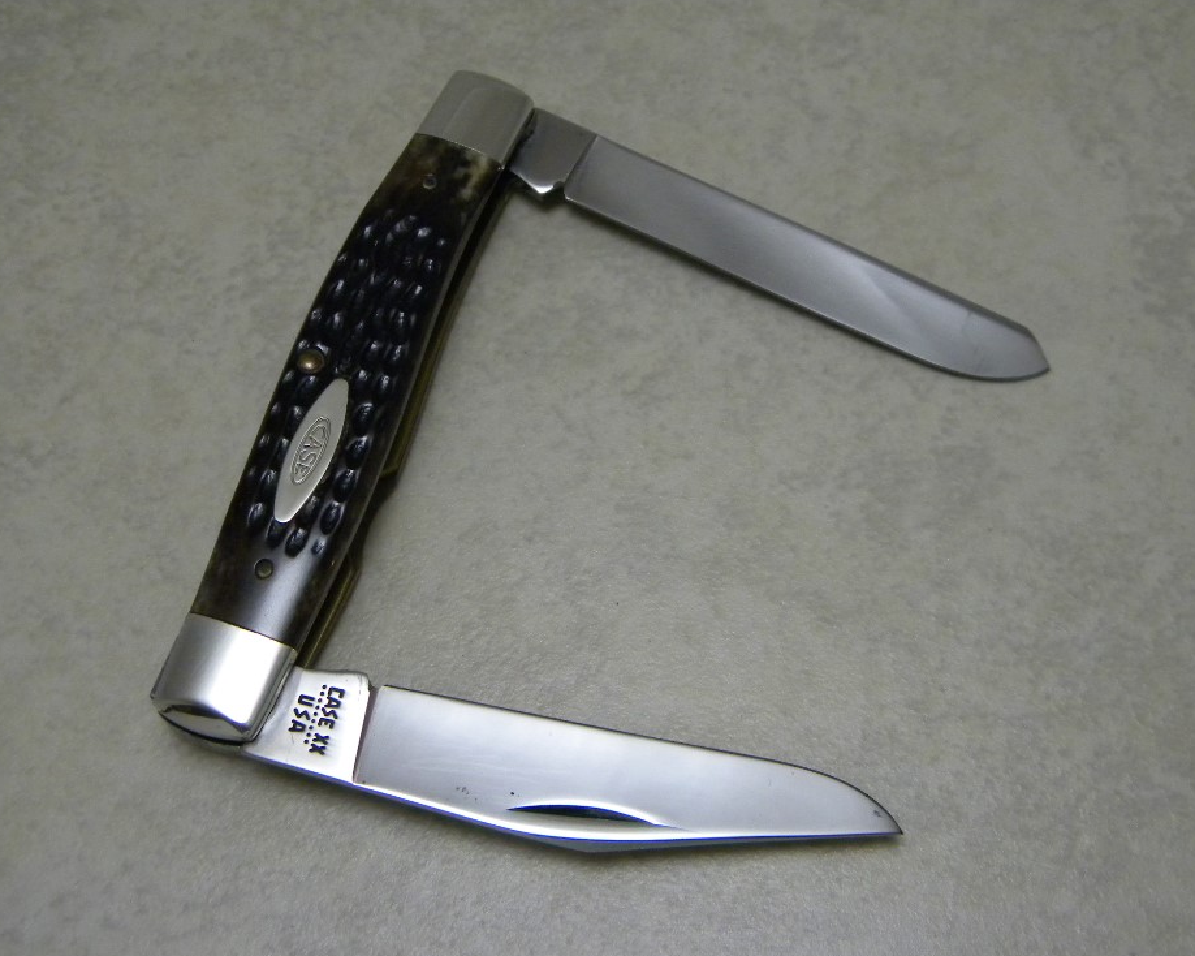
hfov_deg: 37.3
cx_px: 634
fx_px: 1768
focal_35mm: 50
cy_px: 485
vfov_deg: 30.2
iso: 400
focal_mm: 8.6
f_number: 3.9
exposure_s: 1/66.3
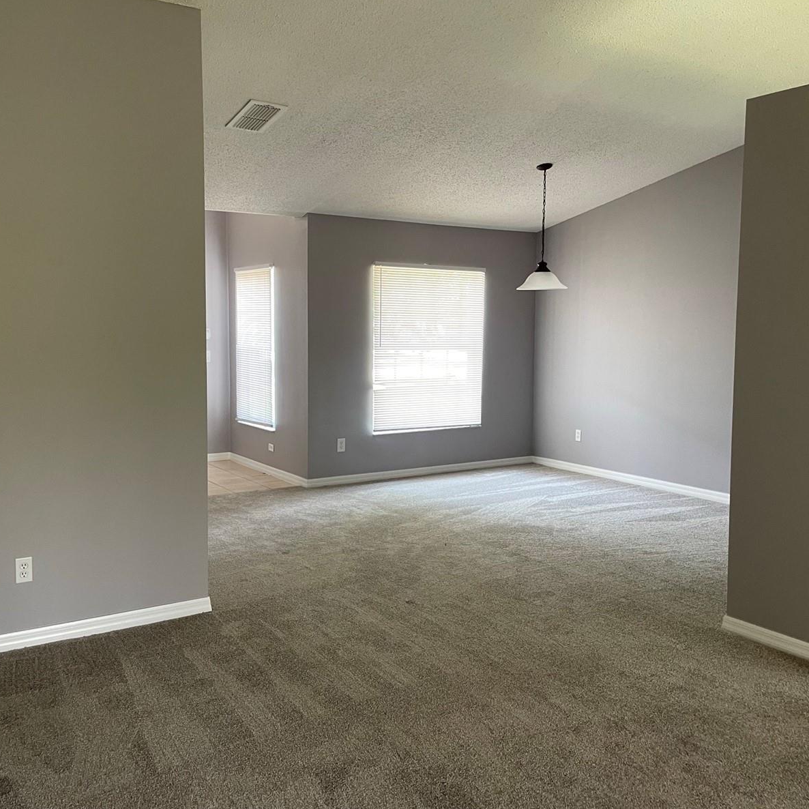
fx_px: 820
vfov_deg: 52.5
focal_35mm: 31
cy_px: 402
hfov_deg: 52.5
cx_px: 394
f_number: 1.6
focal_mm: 4.2
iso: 125
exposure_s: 1/80
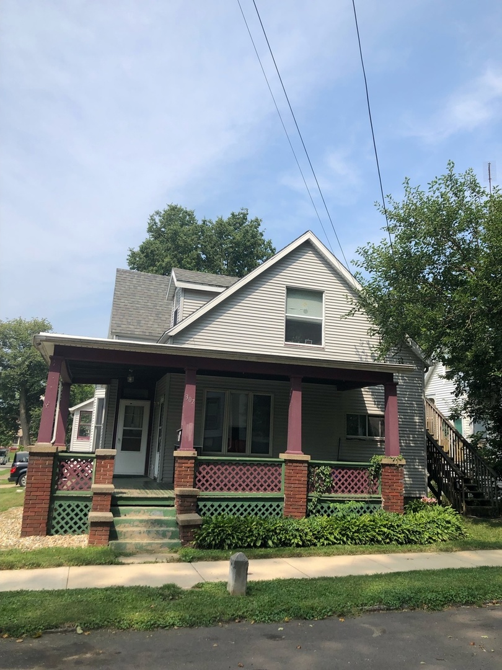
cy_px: 335
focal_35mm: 28
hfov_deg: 49.7
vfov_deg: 63.4
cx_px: 251
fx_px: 541
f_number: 1.8
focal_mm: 3.99
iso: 20
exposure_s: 1/1799
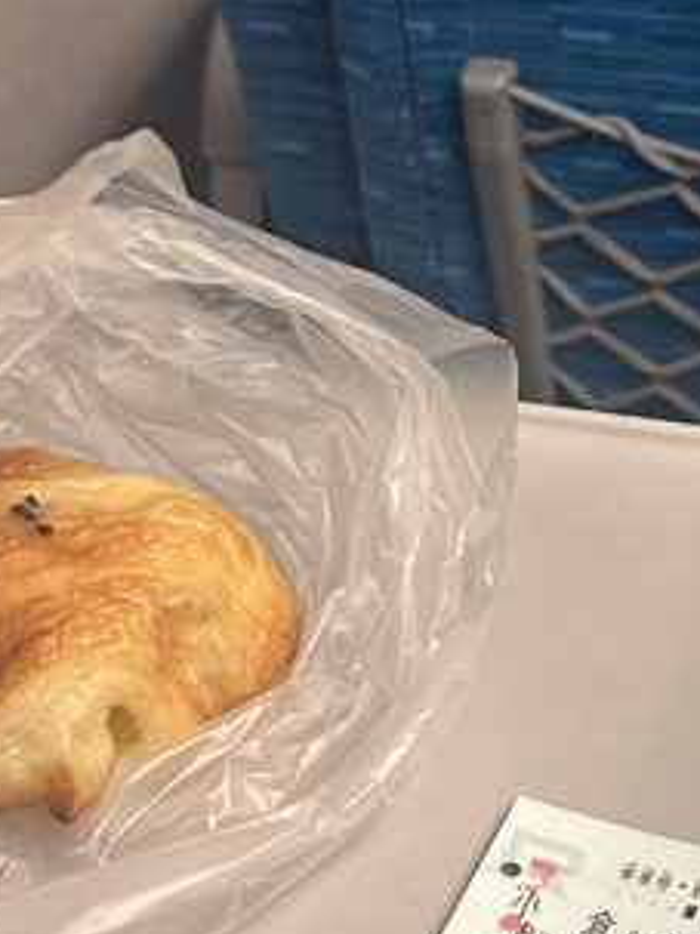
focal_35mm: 88
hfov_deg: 16.6
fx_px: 2374
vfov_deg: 22.1
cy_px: 265
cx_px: 567
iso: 125
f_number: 1.5
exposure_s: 1/89
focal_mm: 5.7
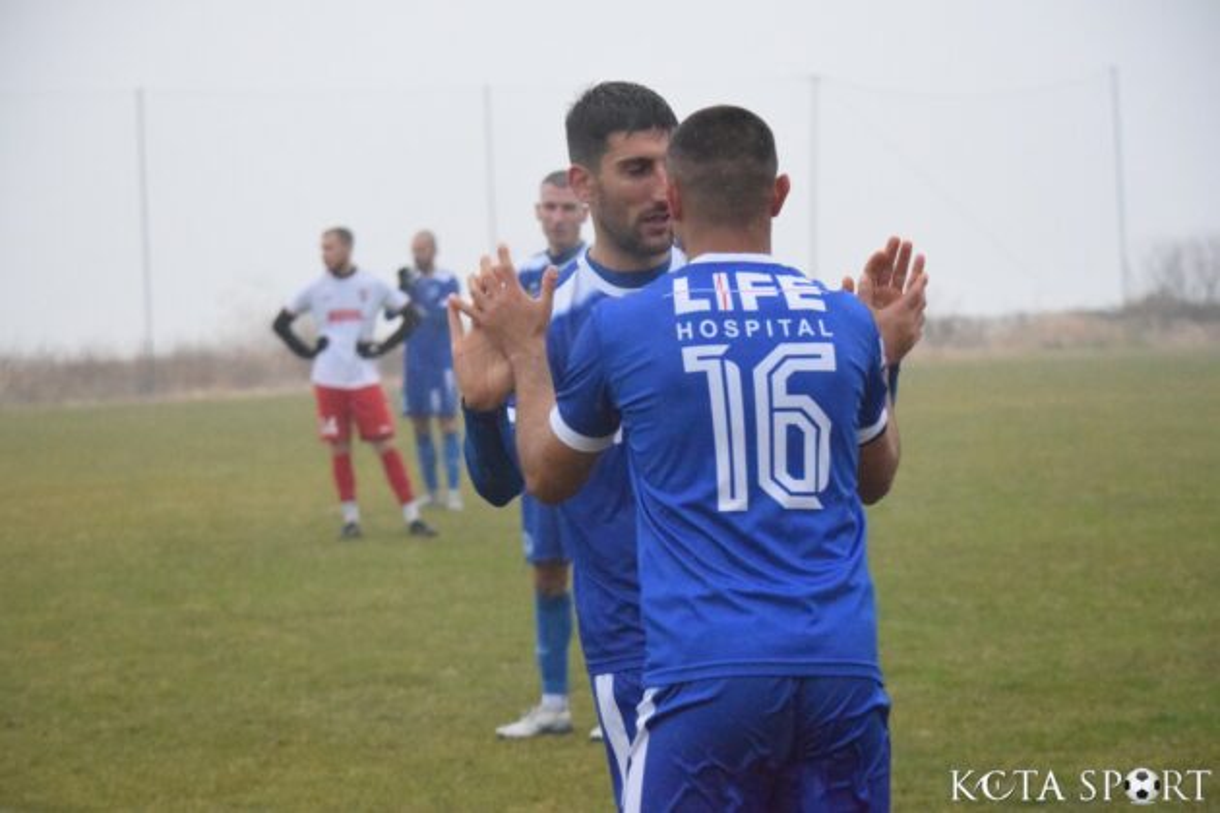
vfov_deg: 10.6
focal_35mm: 129
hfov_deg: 15.9
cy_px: 406
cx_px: 610
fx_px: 4371
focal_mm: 86
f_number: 5.6
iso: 12800
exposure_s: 1/640
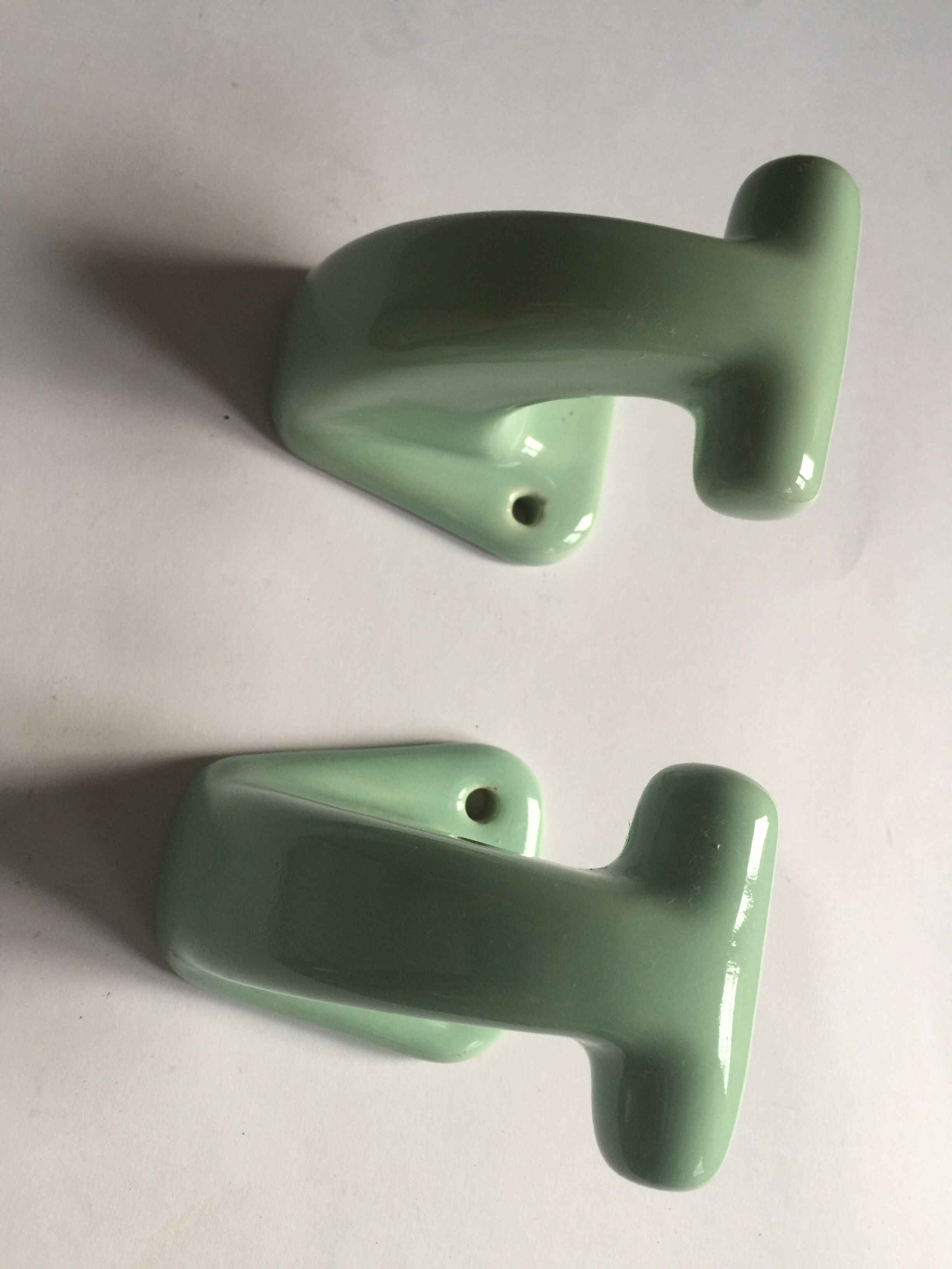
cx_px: 476
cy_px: 634
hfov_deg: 48.2
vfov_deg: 61.7
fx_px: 1063
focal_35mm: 29
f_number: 2.2
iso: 32
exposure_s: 1/33
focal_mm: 4.15
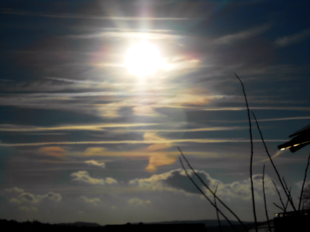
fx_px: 833
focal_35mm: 93
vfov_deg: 15.9
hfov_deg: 21.1
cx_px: 155
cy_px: 116
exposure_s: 1/1500
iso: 80
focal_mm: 16.5
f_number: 14.5
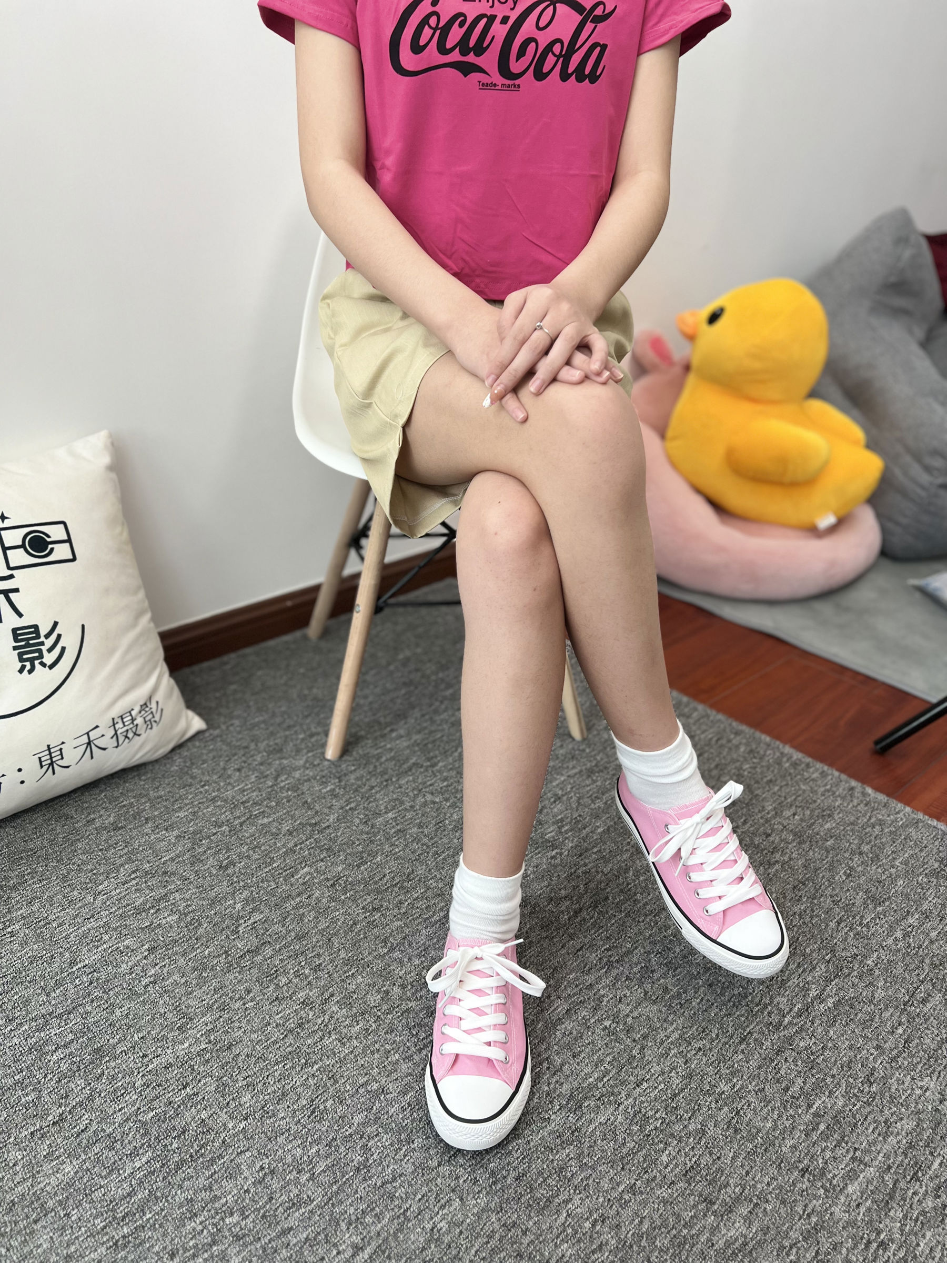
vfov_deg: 67.3
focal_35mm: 26
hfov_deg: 53.1
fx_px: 948
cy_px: 632
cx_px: 474
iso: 64
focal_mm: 5.7
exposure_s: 1/121
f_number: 1.5
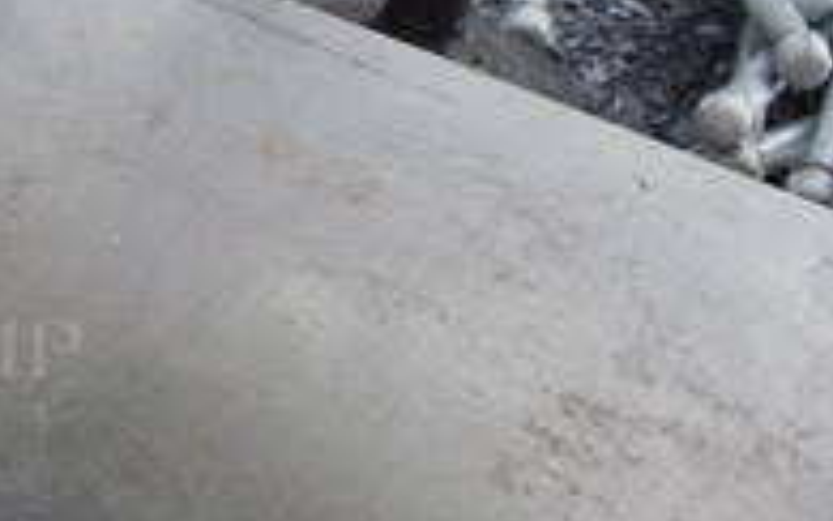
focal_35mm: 86
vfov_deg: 15.2
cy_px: 171
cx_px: -355
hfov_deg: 21.0
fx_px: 1953
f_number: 6.3
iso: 200
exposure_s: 1/160
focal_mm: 18
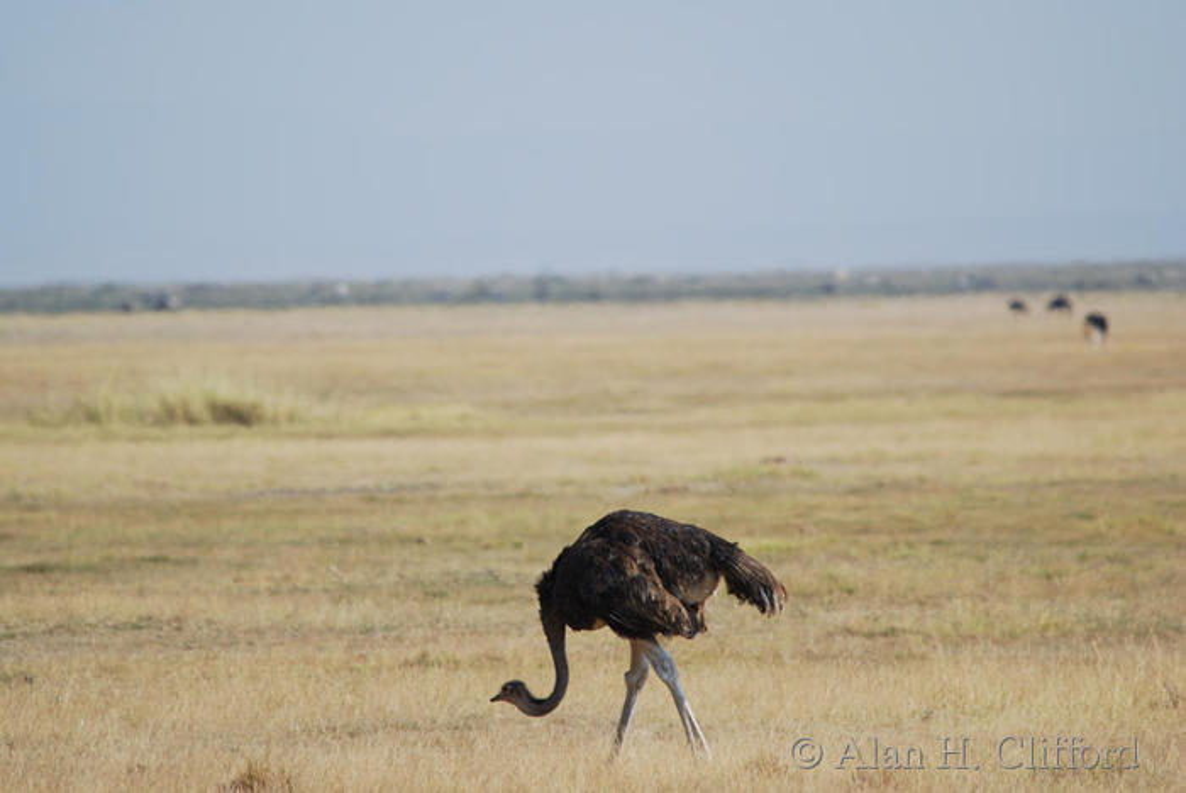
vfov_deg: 2.3
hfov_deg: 3.4
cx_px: 593
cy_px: 396
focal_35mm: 600
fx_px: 19783
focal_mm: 400
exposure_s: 1/400
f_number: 5.6
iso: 100
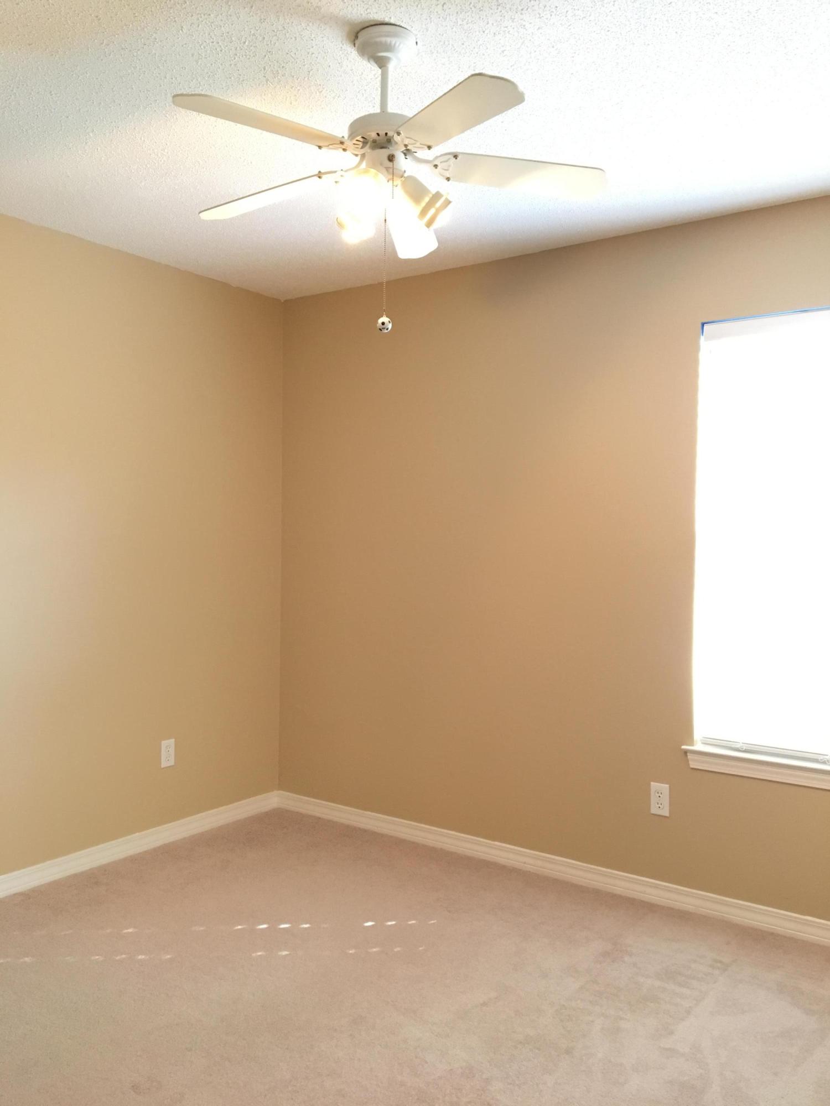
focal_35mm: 29
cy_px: 553
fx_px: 927
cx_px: 415
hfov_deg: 48.2
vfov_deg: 61.7
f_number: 2.2
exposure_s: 1/30
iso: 200
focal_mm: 4.15
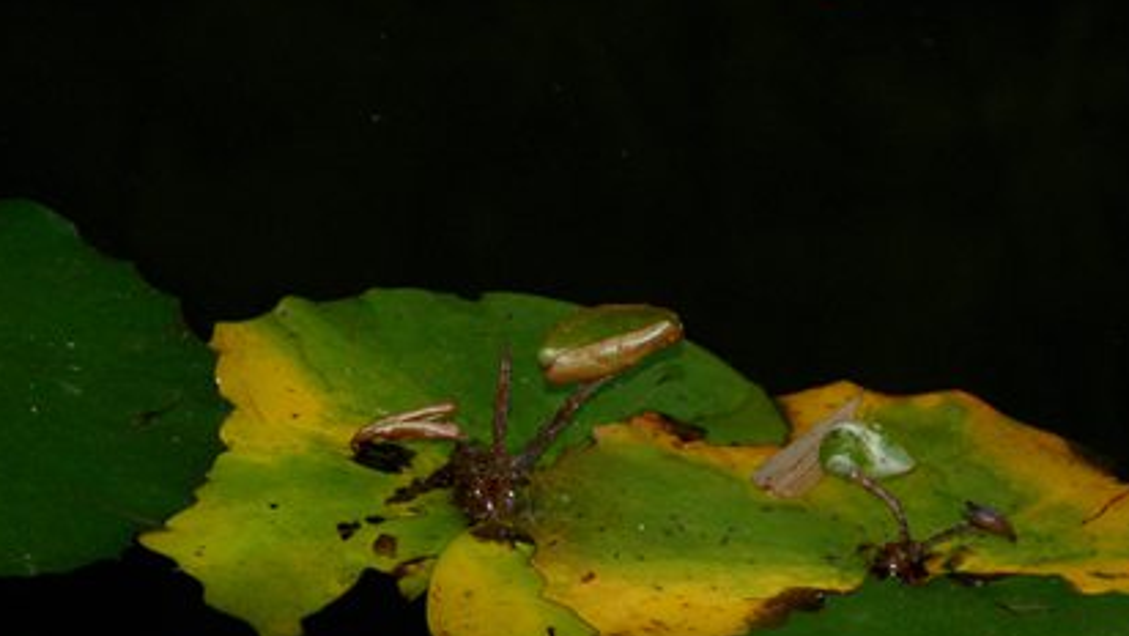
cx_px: 469
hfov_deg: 5.7
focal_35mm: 381
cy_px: 482
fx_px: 11409
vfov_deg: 3.2
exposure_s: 1/40
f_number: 5.6
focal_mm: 125
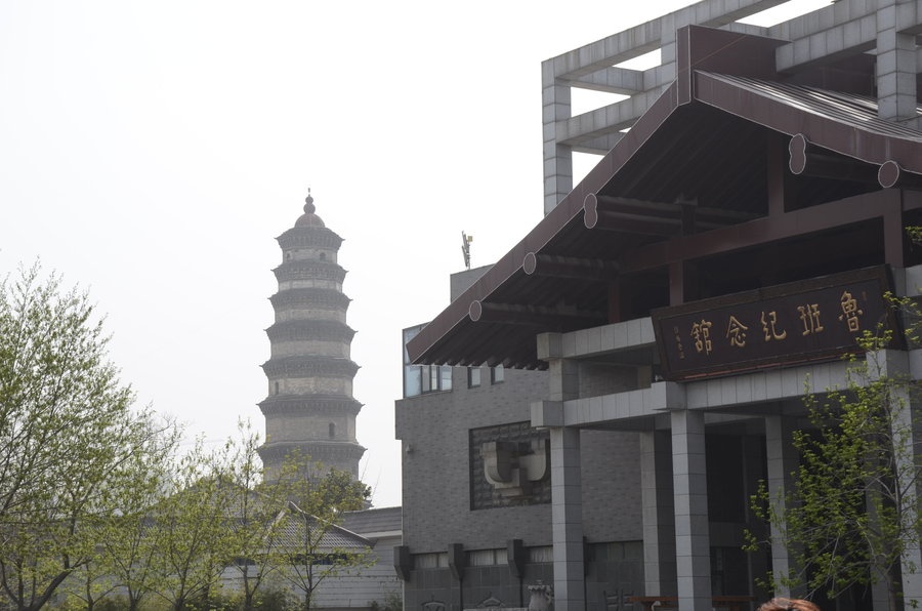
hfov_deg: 24.2
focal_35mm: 84
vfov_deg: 16.2
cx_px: 461
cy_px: 306
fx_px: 2147
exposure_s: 1/250
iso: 200
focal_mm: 56
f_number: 11
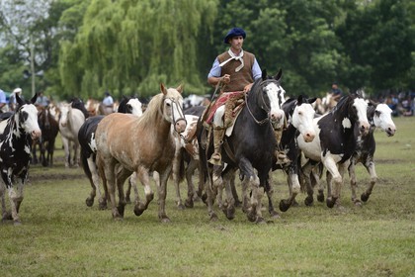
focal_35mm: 200
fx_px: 2305
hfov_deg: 10.3
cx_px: 208
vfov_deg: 6.9
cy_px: 138
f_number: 5
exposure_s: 1/640
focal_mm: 200
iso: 400
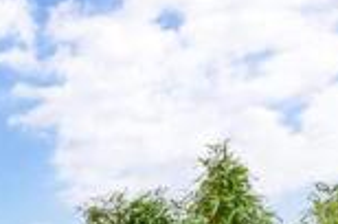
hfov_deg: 23.1
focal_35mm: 64
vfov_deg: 15.8
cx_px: -210
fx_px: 600
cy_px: 471
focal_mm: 10
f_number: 7.1
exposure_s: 1/25
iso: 500
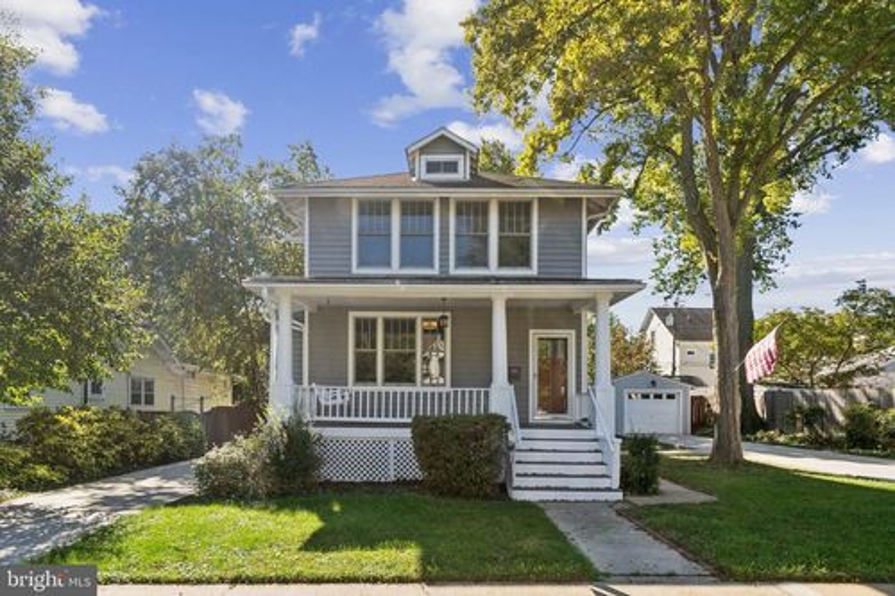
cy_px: 298
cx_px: 448
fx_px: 485
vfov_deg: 63.2
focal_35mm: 20
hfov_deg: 85.4
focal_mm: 13
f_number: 9
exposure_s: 1/200
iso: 200
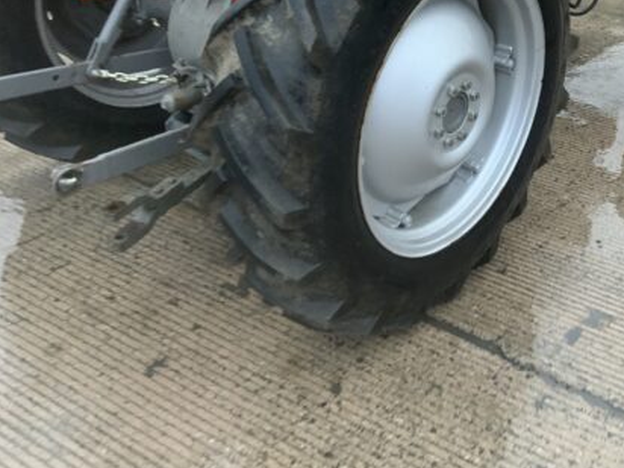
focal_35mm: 45
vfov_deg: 31.8
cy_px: 141
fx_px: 811
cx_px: 435
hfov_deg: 41.3
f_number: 1.8
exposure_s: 1/60
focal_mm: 3
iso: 160
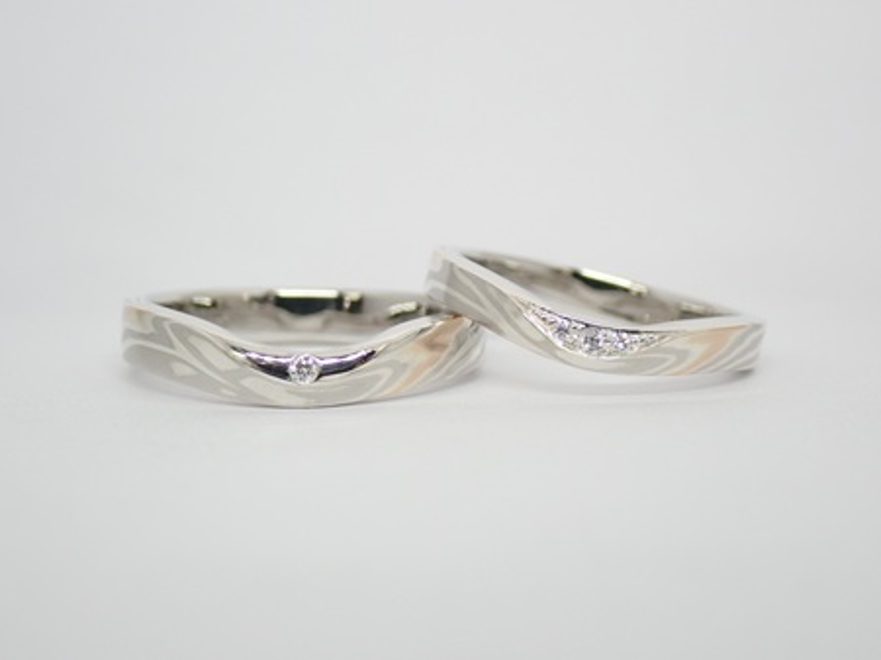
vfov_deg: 19.1
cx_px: 440
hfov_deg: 25.3
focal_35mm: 77
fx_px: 1959
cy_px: 330
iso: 200
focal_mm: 13.65
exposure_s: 1/125
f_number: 4.1
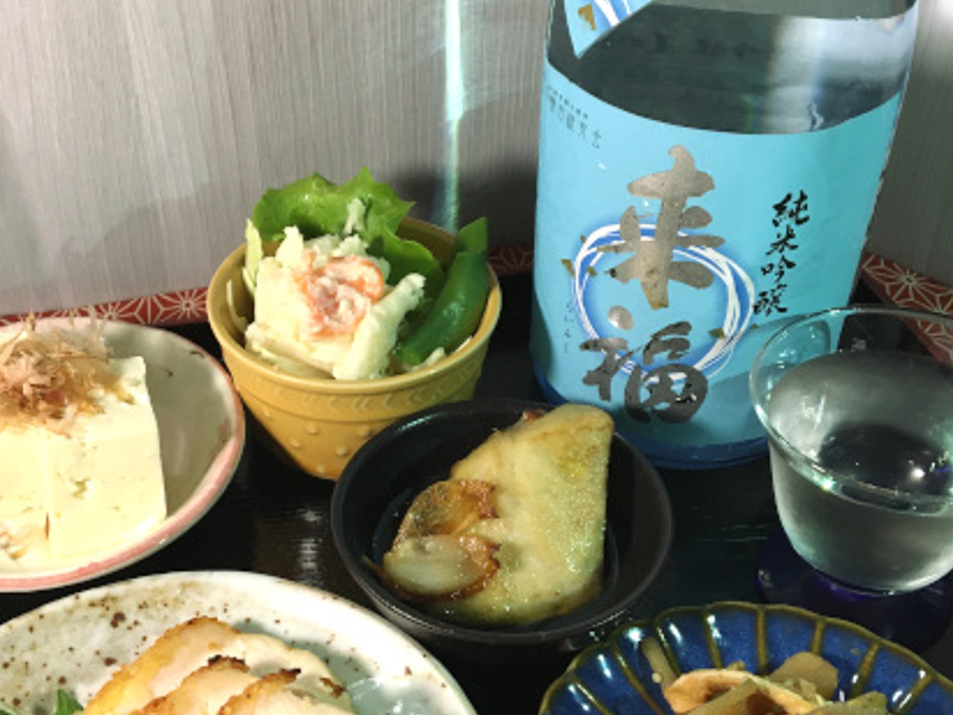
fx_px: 1239
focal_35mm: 45
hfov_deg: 42.0
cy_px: 379
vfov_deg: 32.2
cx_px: 421
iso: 80
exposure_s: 1/30
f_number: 2.2
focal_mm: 4.15
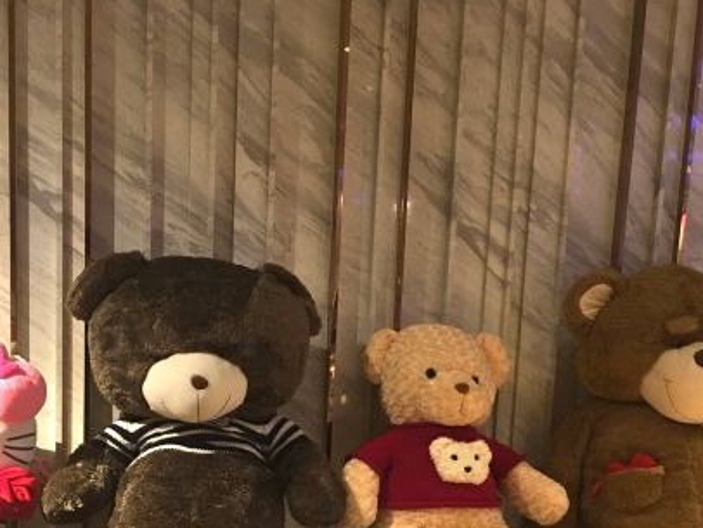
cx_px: 371
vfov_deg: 28.4
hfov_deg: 38.2
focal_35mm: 50
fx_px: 1016
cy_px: 437
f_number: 2.2
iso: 160
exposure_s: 1/33
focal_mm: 4.15
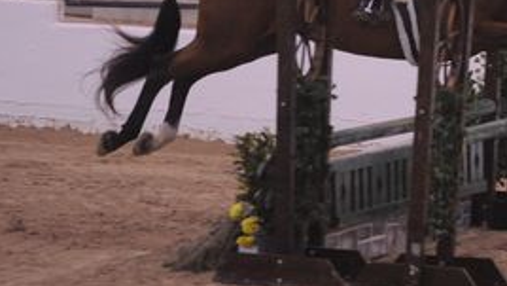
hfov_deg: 4.3
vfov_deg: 2.4
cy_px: 30
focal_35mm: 500
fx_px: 6724
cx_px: 388
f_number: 2.8
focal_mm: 200
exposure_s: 1/400
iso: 5000
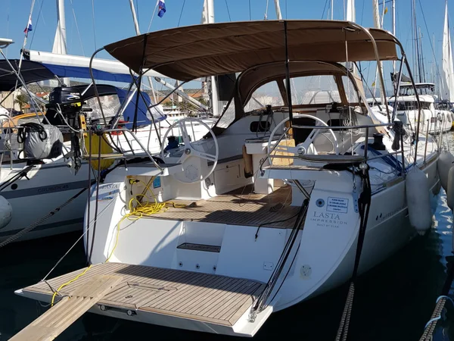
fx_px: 341
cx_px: 227
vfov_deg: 53.1
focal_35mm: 26
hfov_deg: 67.3
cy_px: 170
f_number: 1.7
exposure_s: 1/2984
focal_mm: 4.2
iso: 40
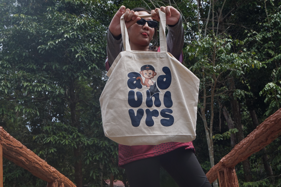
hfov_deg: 37.9
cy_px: 94
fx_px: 410
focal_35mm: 52
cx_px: 140
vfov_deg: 25.7
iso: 200
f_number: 11
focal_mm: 35
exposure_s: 1/160
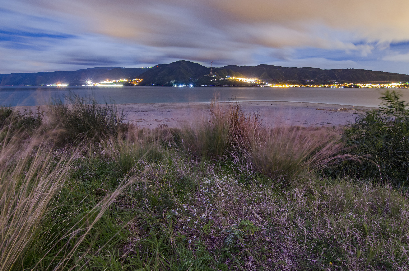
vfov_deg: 65.5
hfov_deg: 88.3
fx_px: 210
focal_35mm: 19
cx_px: 209
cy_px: 128
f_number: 7.1
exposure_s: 157
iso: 200
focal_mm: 11
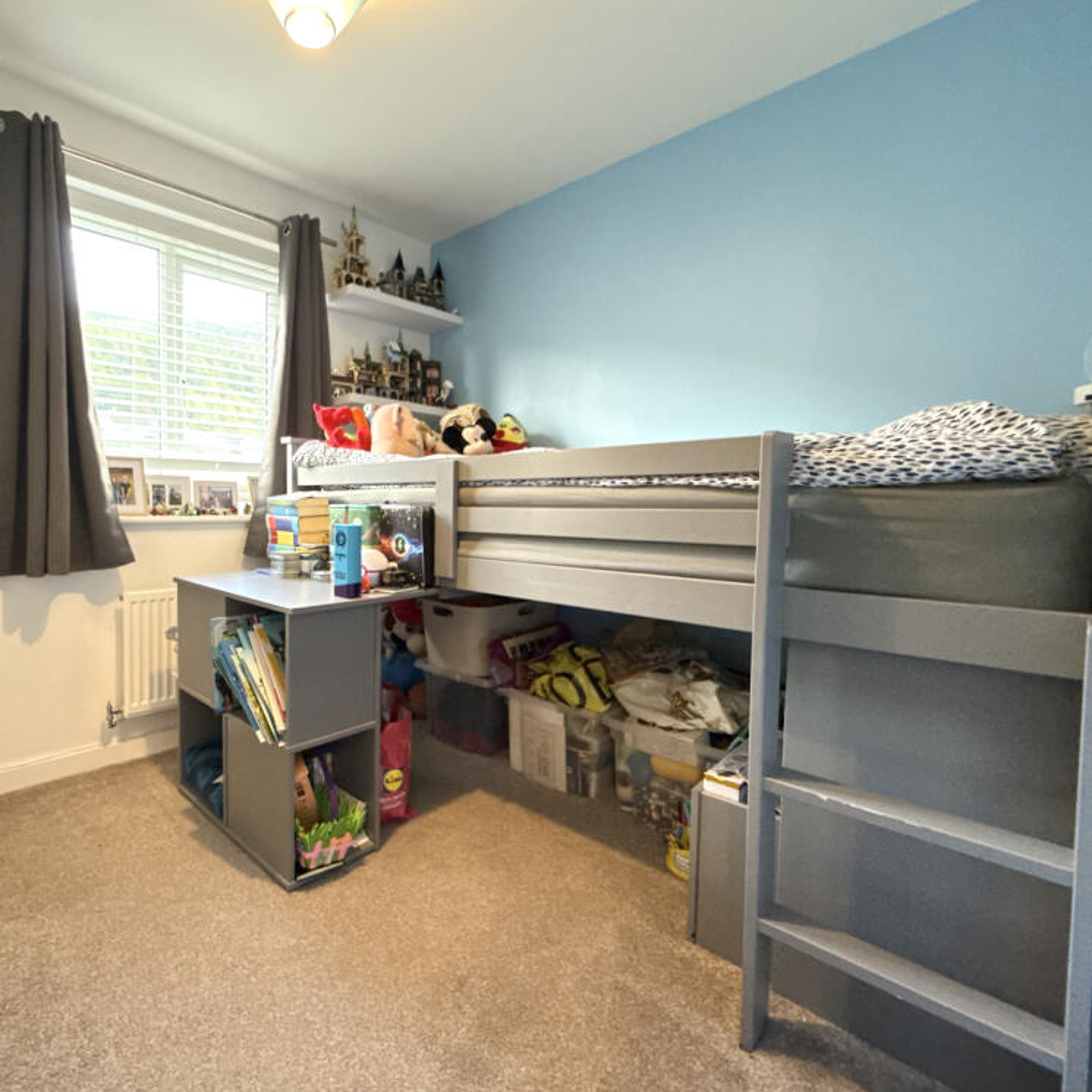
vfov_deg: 84.0
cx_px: 387
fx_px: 607
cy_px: 532
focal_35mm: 17
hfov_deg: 81.8
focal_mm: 2.22
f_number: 2.2
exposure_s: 1/60
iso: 1250
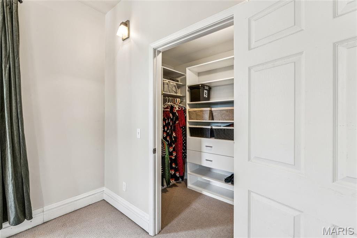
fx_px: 160
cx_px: 178
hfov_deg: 96.4
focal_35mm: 16
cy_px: 119
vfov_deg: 73.4
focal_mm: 16.1
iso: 200
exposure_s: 1/1.67
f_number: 13
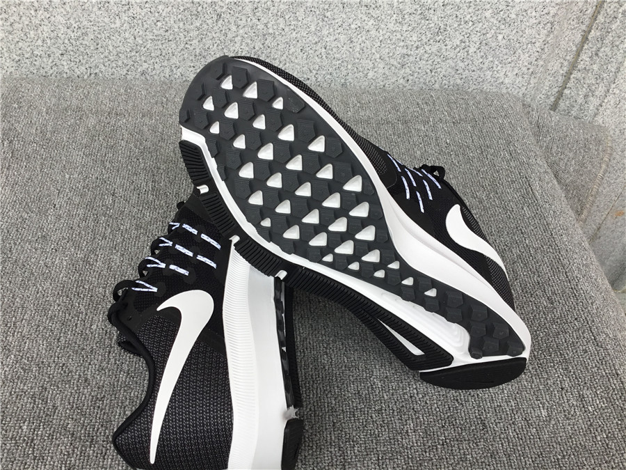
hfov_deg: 58.4
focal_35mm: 31
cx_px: 313
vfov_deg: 45.4
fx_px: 561
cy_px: 235
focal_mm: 3.3
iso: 25
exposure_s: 1/118
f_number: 2.4
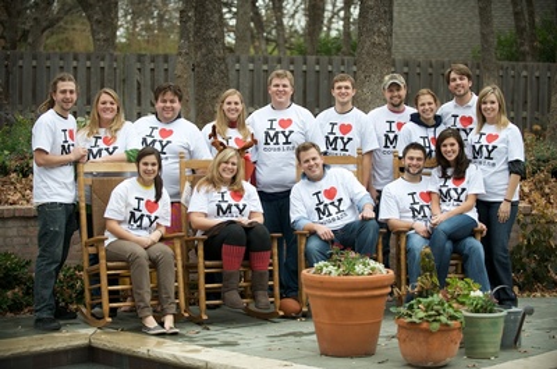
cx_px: 278
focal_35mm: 82
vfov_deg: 16.6
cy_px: 184
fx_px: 1266
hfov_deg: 24.8
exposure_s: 1/400
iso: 200
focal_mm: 82
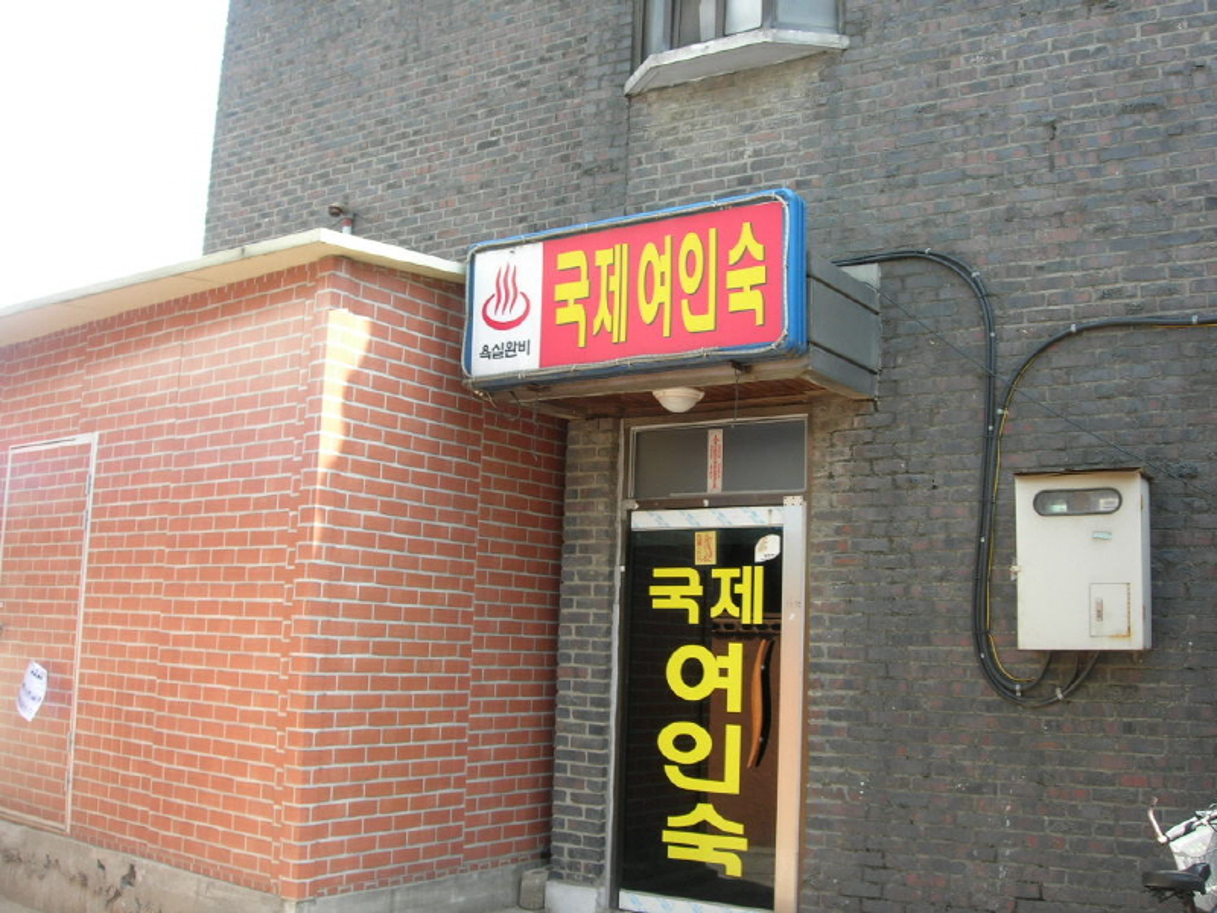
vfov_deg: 37.7
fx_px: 1336
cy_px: 456
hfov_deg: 49.0
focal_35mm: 38
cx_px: 608
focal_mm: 7.8
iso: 64
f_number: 4.8
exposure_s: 1/75.8
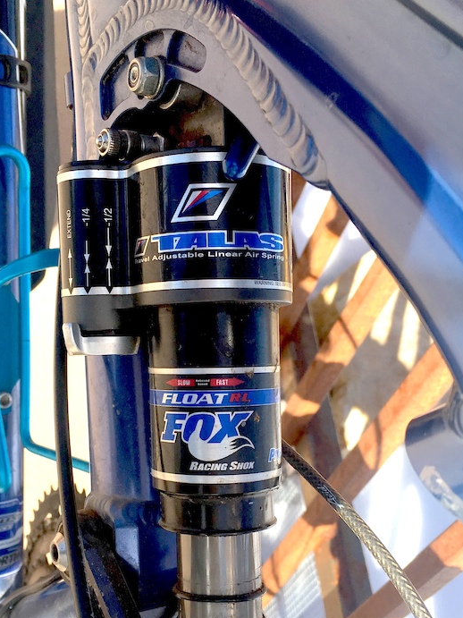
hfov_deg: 33.5
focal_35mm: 43
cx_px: 198
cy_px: 401
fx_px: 767
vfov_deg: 43.4
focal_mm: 4.15
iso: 25
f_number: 2.2
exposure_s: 1/777
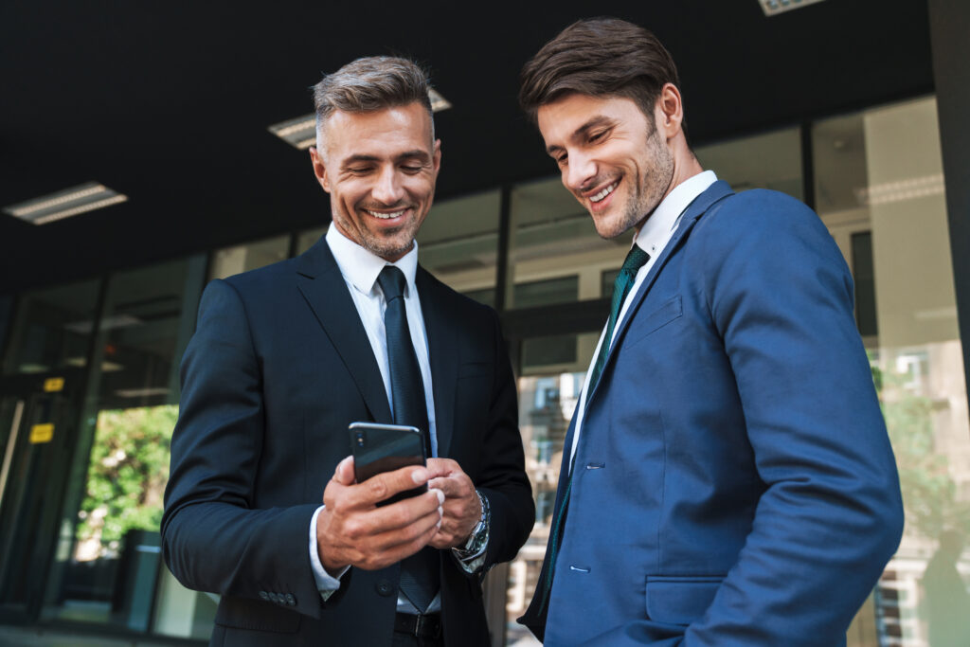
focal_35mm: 32
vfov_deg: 41.1
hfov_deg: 58.7
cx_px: 485
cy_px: 324
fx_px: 862
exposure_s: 1/250
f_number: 3.5
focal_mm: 32
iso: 800
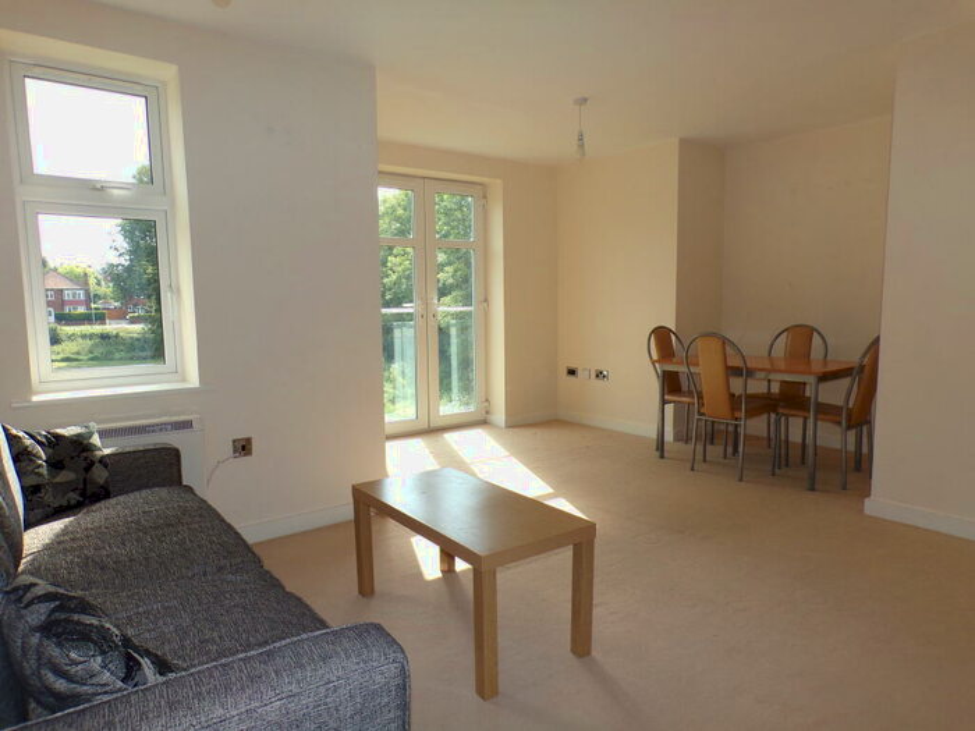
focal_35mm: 24
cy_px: 366
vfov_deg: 56.8
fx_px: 676
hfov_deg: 71.6
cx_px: 488
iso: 80
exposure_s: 1/110
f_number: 4.3
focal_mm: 4.3
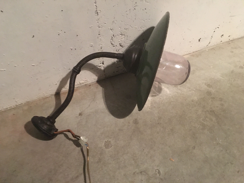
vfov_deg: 48.2
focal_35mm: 29
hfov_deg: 61.7
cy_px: 92
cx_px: 122
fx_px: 204
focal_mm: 4.15
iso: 125
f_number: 2.2
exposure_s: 1/4
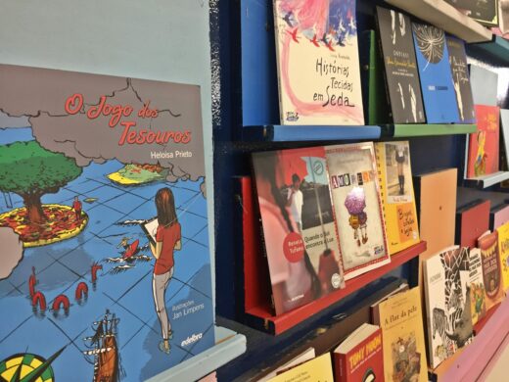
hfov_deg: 61.7
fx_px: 426
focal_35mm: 29
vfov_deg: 48.2
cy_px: 191
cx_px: 254
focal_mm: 4.15
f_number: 2.2
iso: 100
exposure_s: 1/30
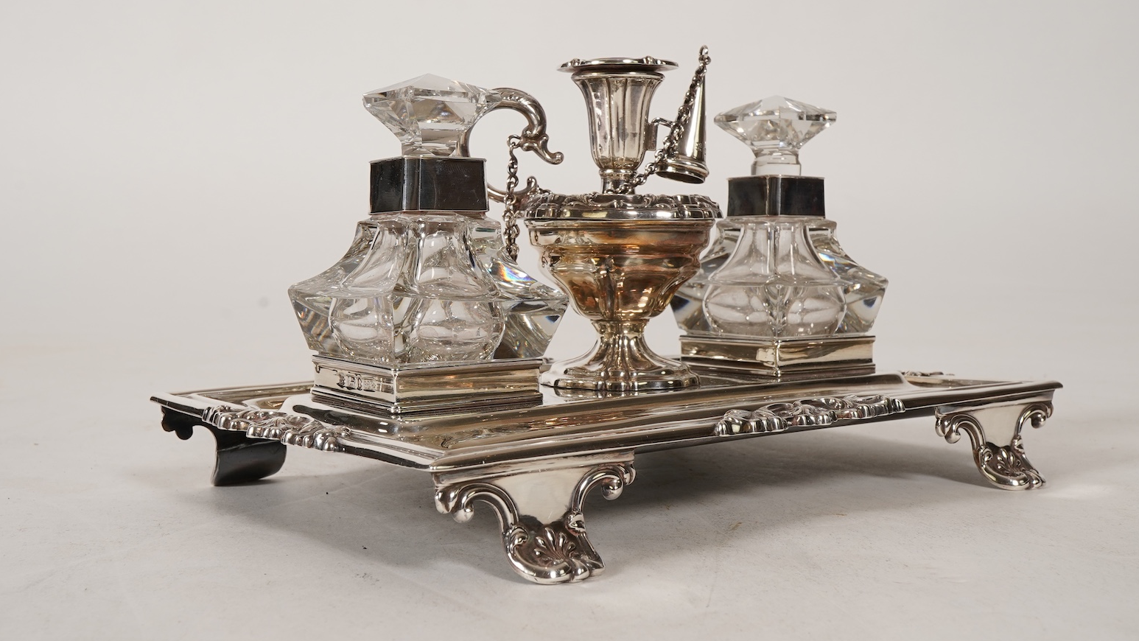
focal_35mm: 48
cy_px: 300
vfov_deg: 24.9
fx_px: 1450
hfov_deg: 42.9
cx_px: 572
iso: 320
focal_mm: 30
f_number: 22
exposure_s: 1/125
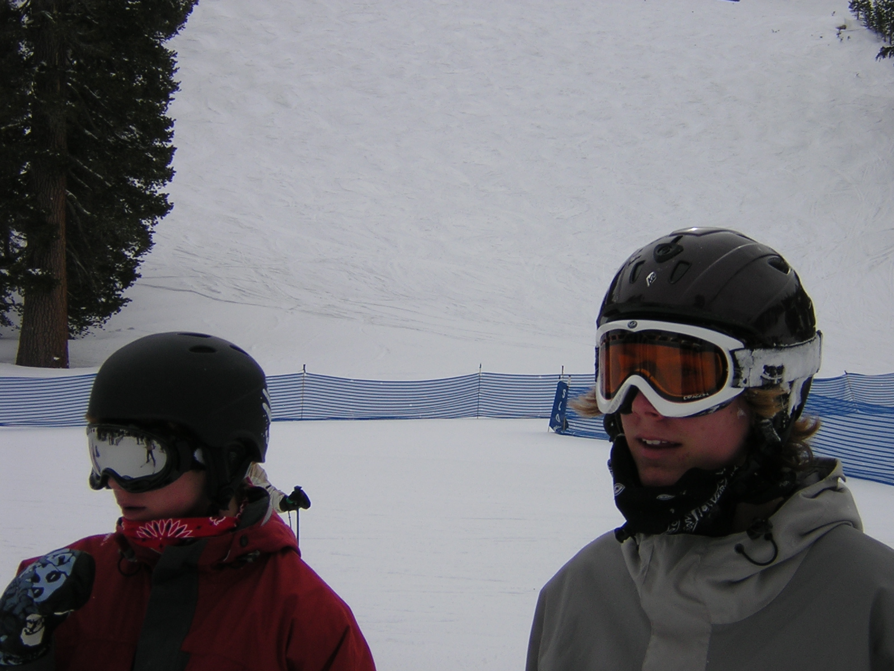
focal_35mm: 62
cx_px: 447
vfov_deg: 23.7
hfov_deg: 31.2
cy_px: 336
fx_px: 1601
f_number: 3.4
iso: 100
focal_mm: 8.1
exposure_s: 1/1167
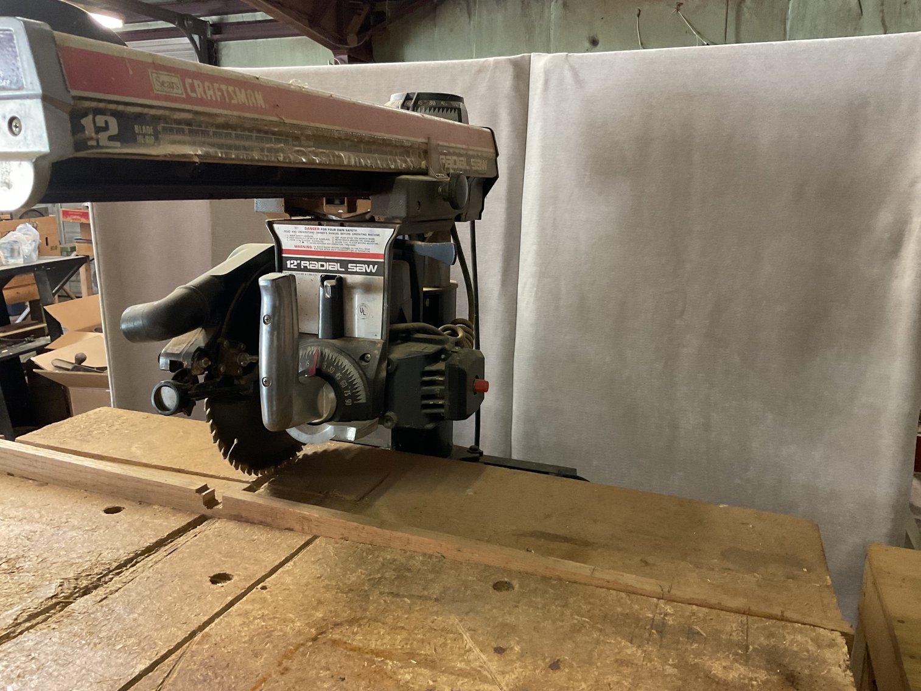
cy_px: 346
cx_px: 460
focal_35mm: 29
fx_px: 772
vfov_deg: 48.2
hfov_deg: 61.7
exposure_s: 1/40
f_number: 1.8
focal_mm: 3
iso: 200
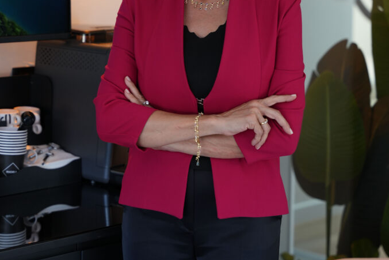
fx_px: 1146
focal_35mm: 106
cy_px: 70
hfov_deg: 19.3
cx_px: 196
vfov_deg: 12.9
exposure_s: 1/160
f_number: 2.8
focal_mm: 70
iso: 800
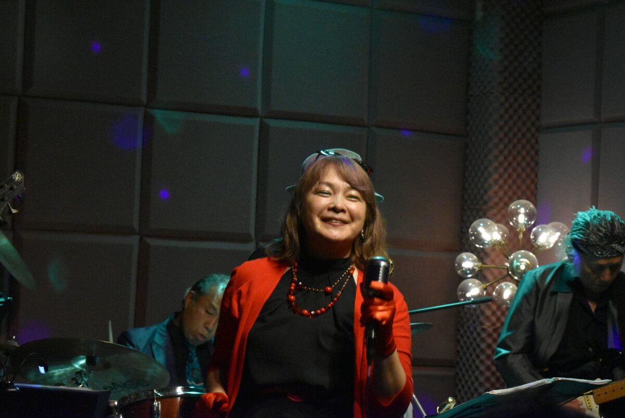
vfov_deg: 16.6
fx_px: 1433
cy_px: 209
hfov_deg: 24.6
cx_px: 312
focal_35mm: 82
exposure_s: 1/125
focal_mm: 55
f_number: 5.6
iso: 6400
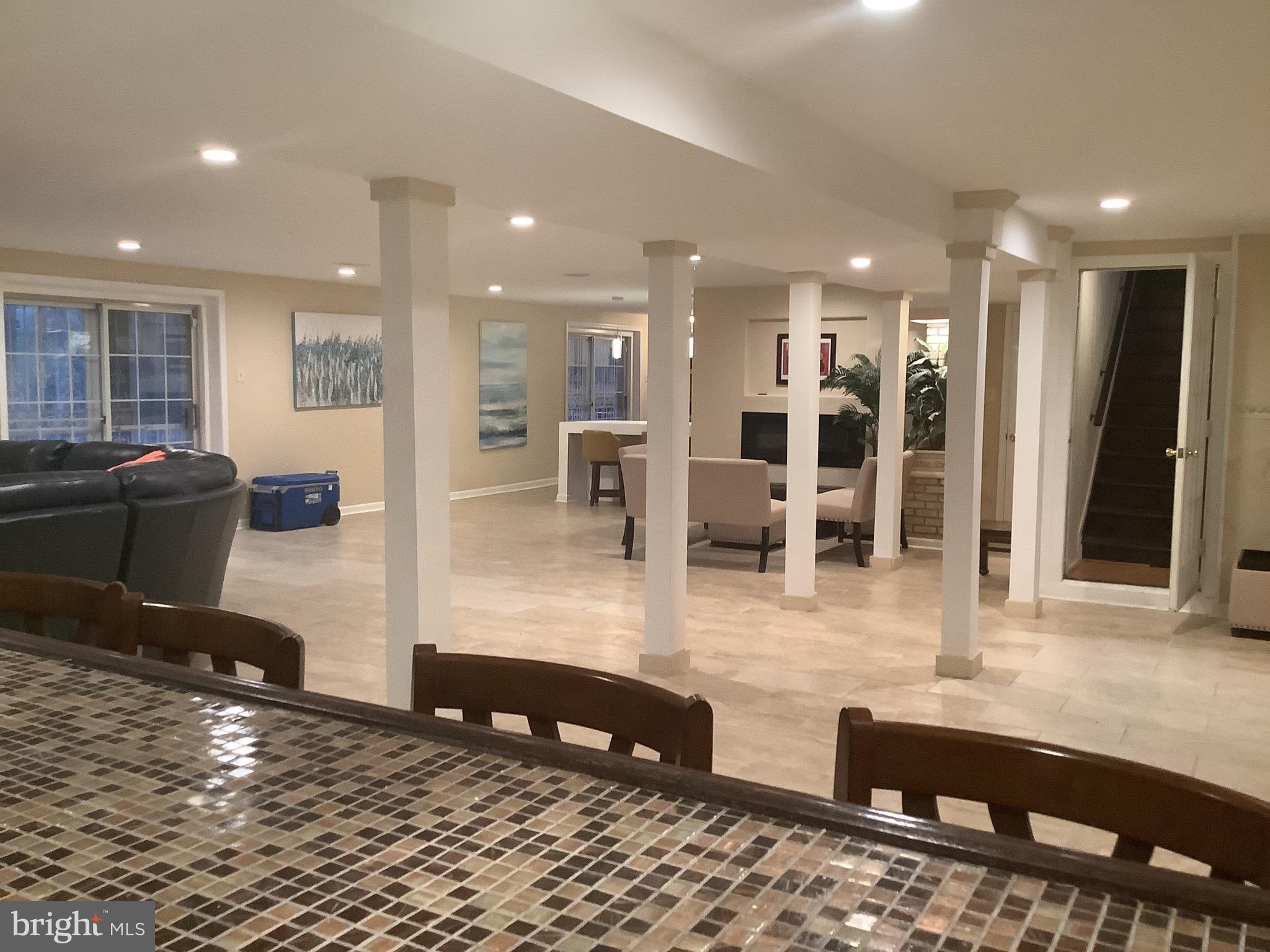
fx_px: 1137
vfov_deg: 45.4
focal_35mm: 31
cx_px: 635
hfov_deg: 58.4
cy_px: 476
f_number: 2.4
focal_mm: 3.3
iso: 250
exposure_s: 1/50
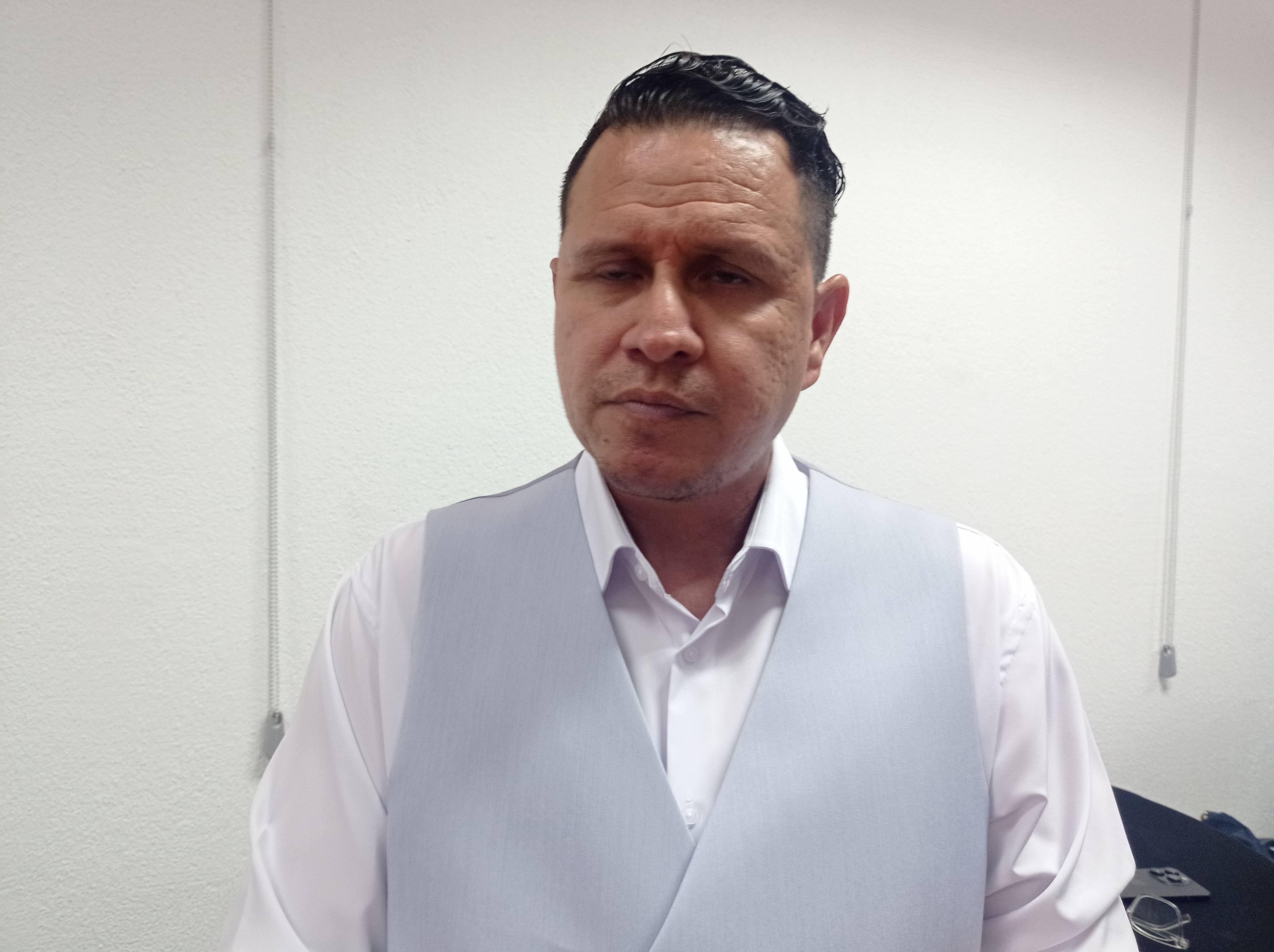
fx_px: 1030
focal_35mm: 28
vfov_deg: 49.7
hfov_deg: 63.5
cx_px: 637
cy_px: 476
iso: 210
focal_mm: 4.7
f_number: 1.79
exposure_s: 1/40
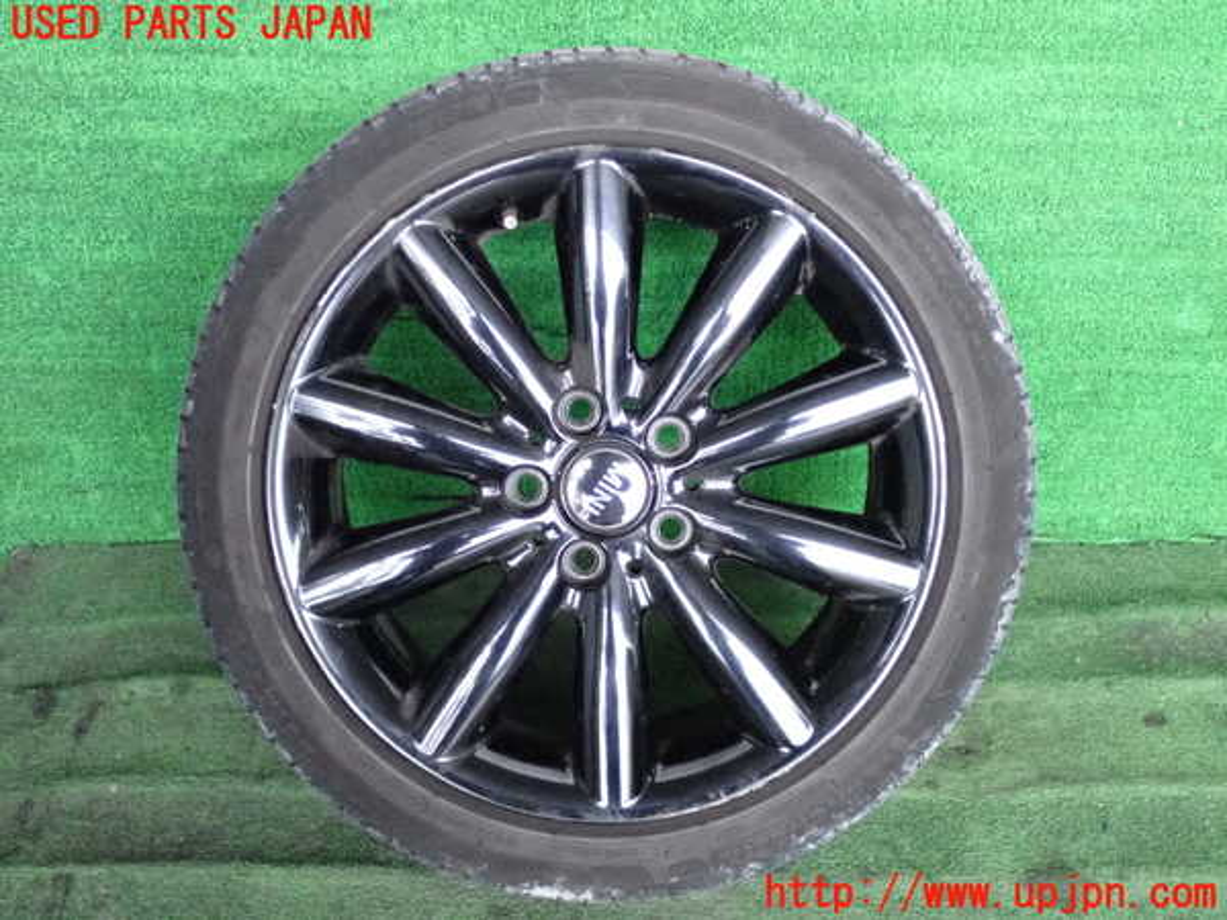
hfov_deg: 42.9
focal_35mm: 44
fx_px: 1560
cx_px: 614
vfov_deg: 32.9
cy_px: 460
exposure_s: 1/125
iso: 3200
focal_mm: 7.84
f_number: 2.9
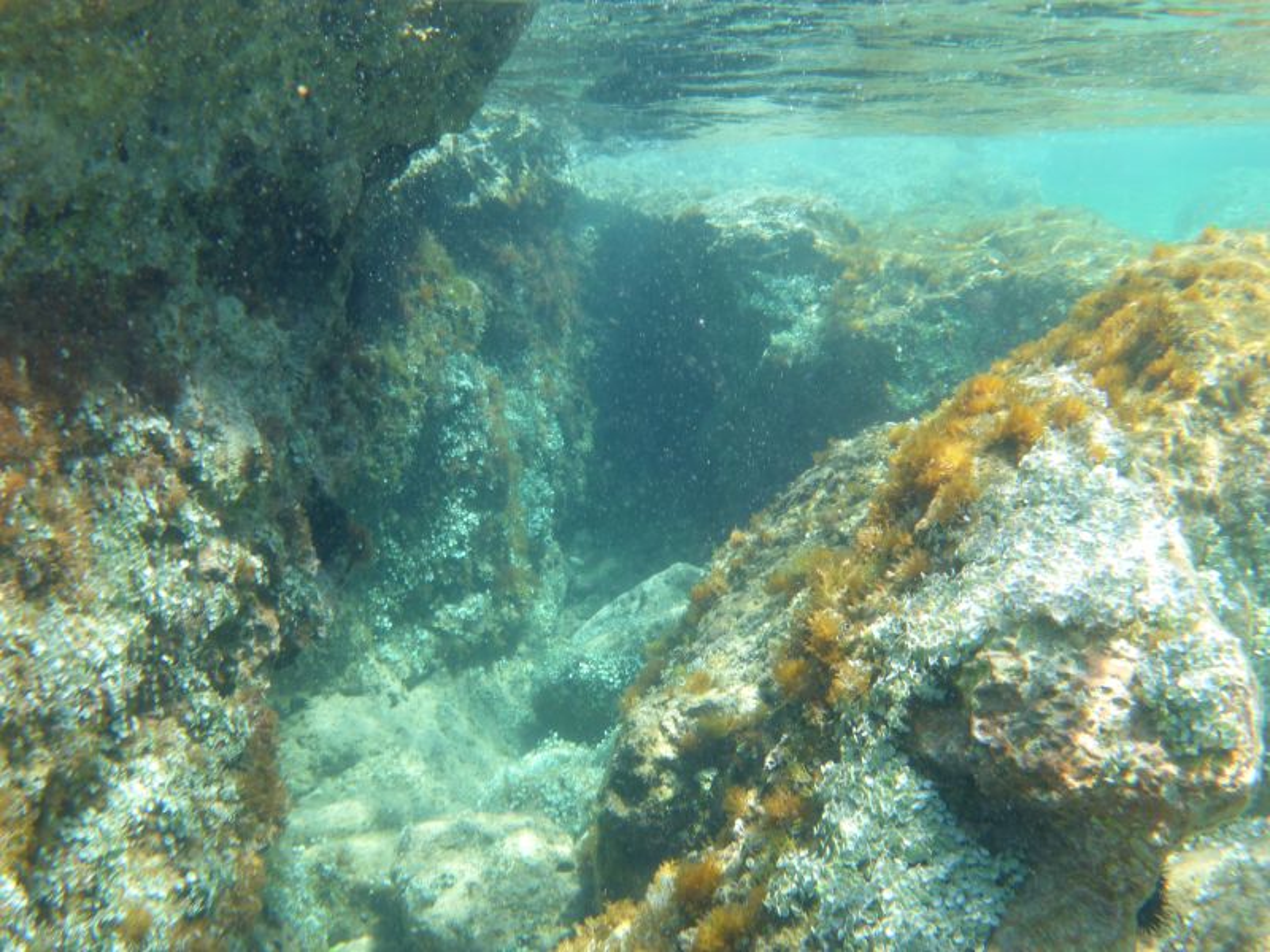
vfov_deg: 39.7
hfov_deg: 51.4
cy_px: 476
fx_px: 1321
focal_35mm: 36
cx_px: 635
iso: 100
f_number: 3.9
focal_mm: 6.4
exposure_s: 1/160
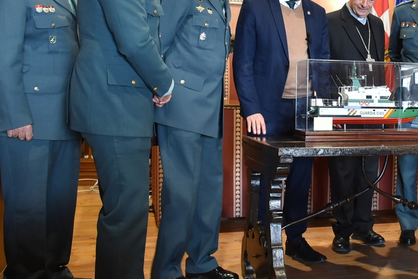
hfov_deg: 38.6
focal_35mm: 49
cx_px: 343
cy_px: 104
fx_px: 569
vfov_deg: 27.5
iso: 800
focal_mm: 18
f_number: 3.5
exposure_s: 1/60
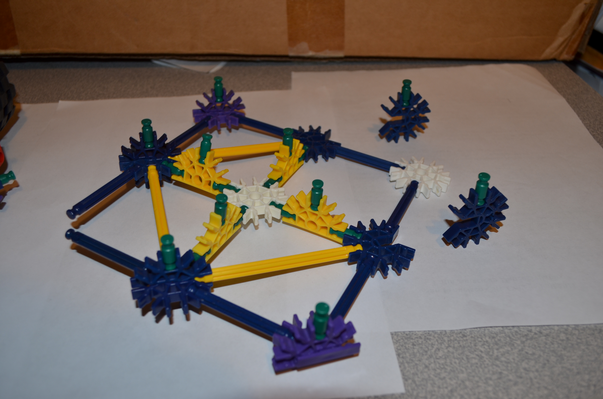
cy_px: 200
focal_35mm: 33
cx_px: 302
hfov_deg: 57.3
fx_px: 552
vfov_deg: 39.8
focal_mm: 22
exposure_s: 1/30
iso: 200
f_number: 5.6
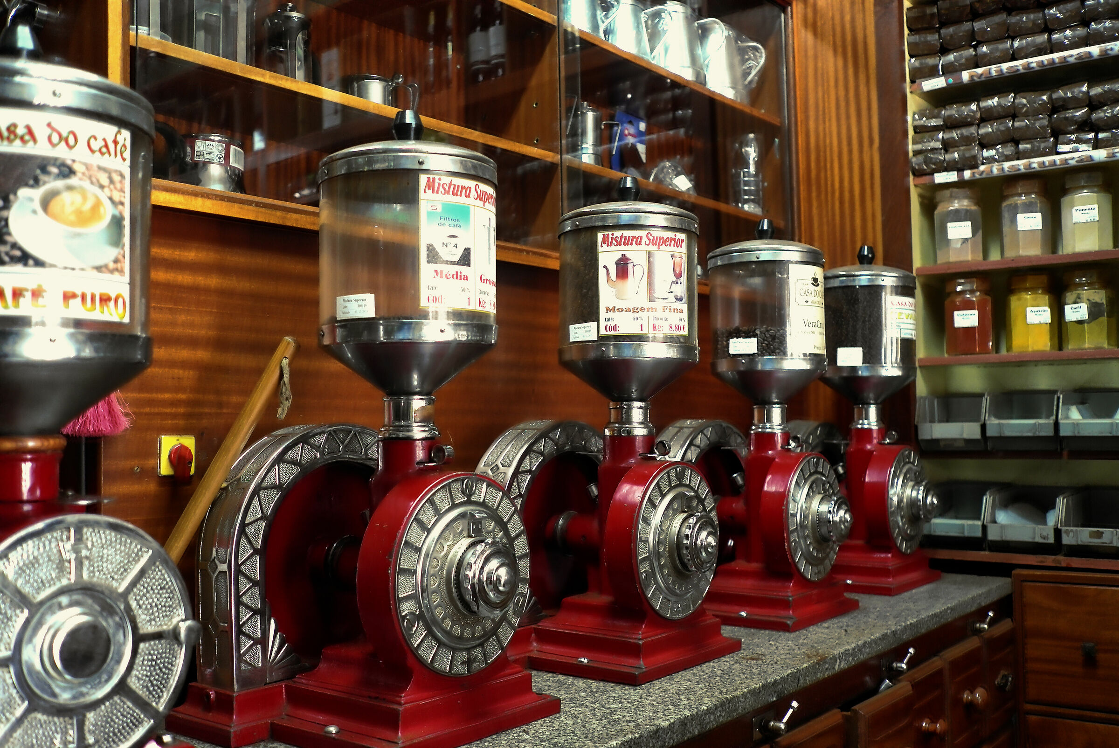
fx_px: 1120
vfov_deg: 36.9
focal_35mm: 36
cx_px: 560
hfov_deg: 53.1
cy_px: 374
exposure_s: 1/15
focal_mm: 24
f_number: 2.8
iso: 400
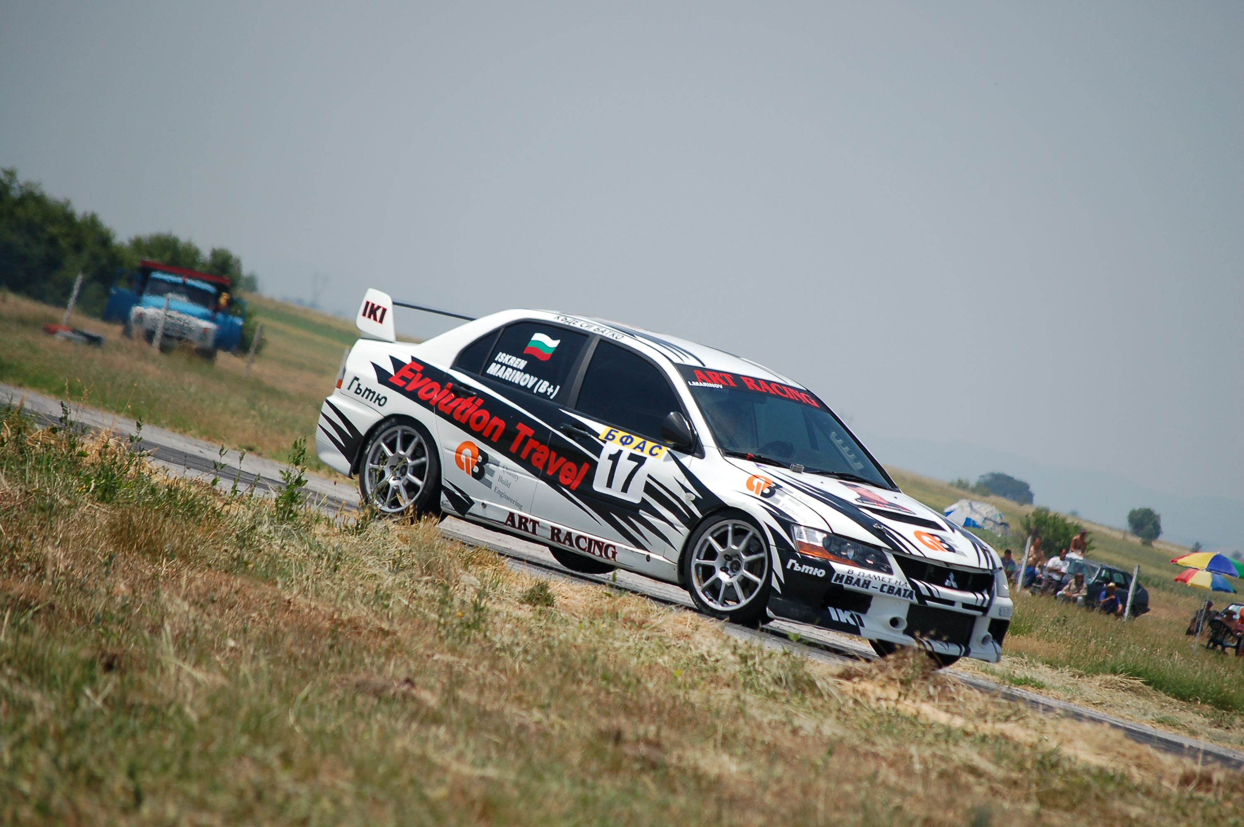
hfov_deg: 8.6
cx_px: 622
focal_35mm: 240
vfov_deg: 5.7
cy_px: 414
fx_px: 8286
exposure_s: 1/1250
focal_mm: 160
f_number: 5.3
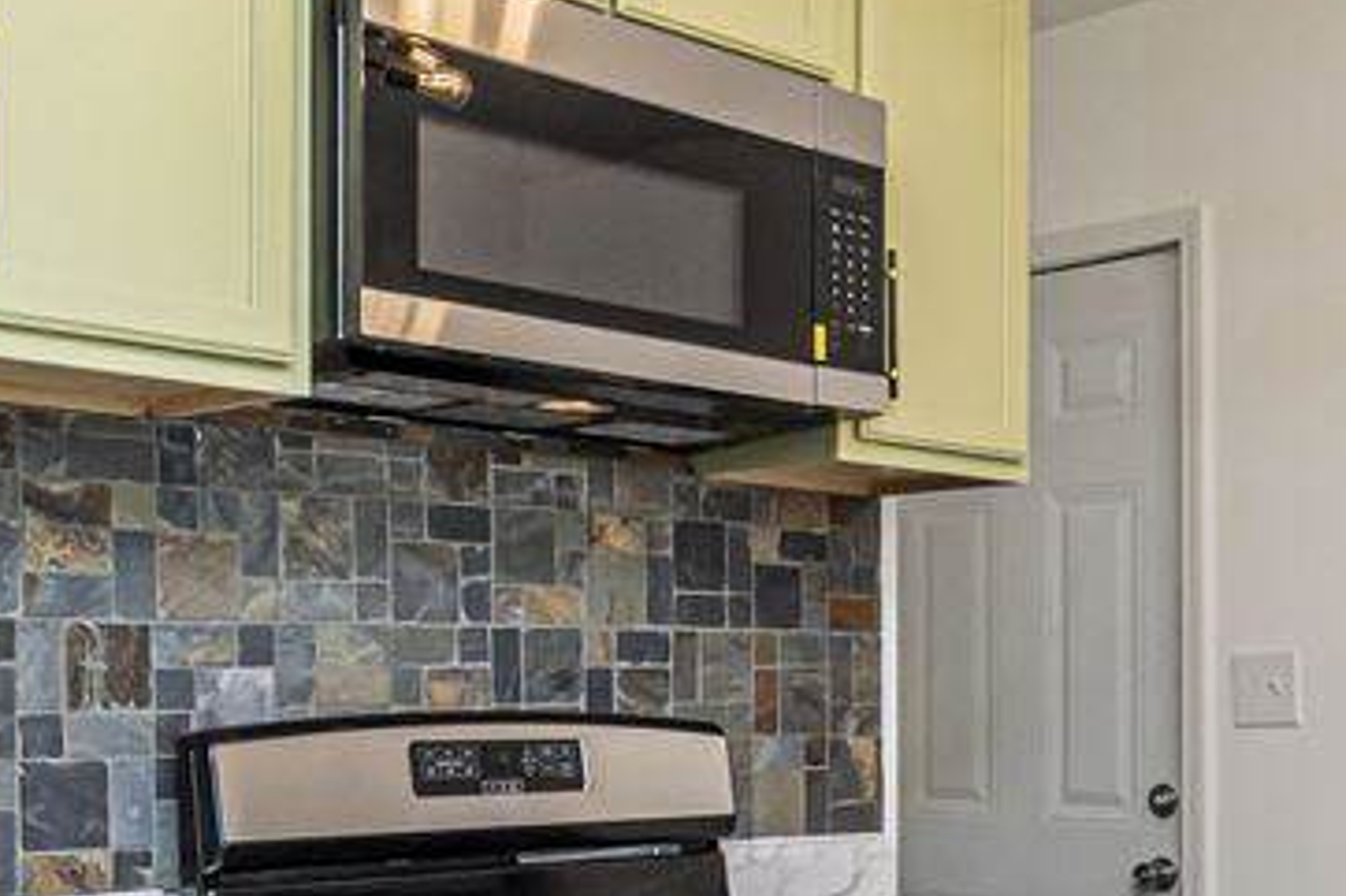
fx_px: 1981
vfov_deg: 25.1
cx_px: 907
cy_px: 705
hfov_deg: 37.1
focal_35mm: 53
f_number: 13
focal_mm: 10
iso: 360
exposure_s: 1/60
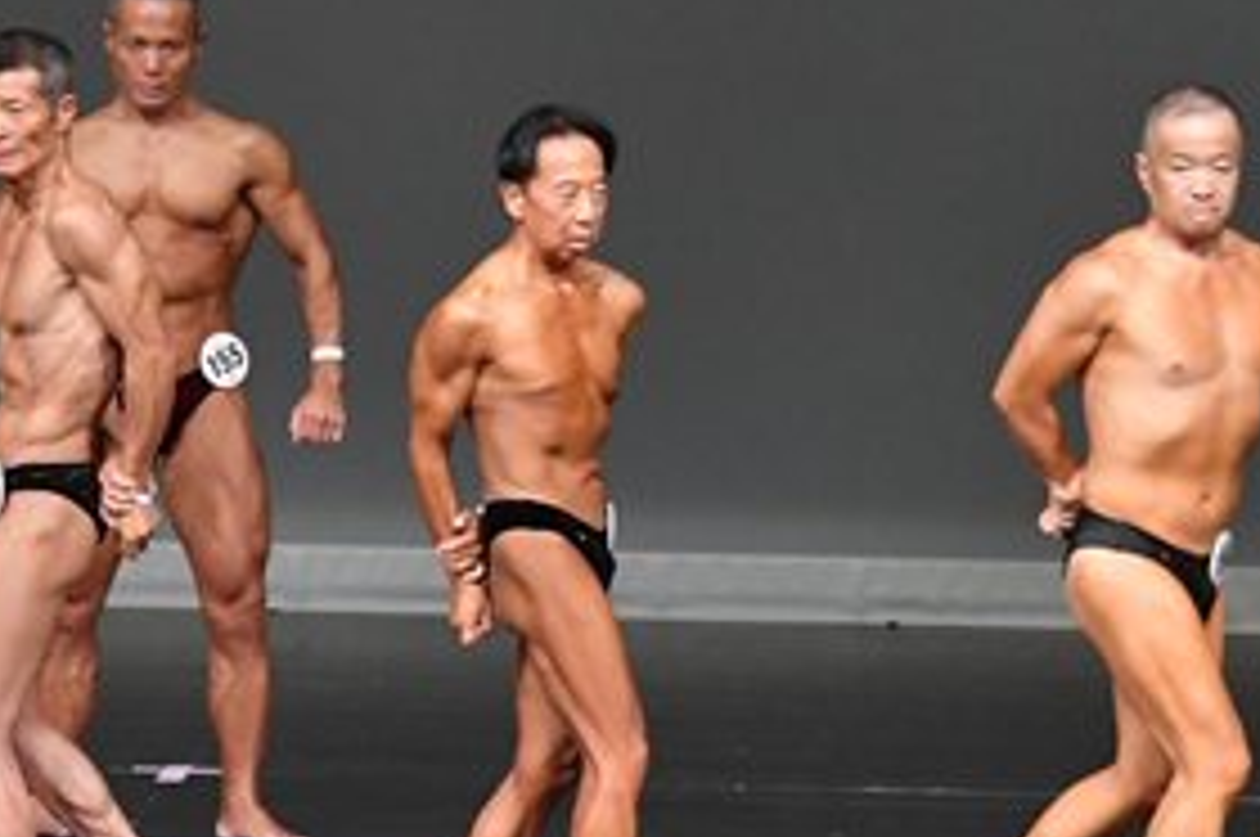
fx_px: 16256
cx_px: -164
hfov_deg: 4.4
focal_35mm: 465
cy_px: 342
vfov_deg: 2.9
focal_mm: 112
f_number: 5.6
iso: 4000
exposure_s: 1/400
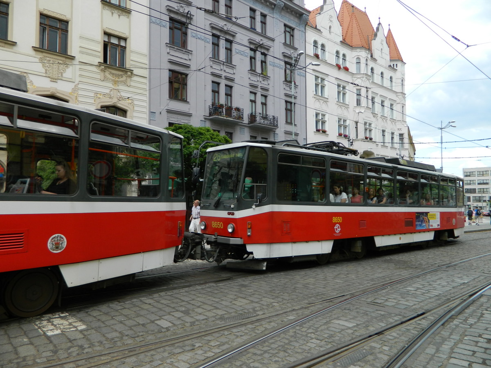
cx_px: 246
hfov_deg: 69.4
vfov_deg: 54.9
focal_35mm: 25
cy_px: 184
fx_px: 355
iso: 80
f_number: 3.1
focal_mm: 4.5
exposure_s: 1/400
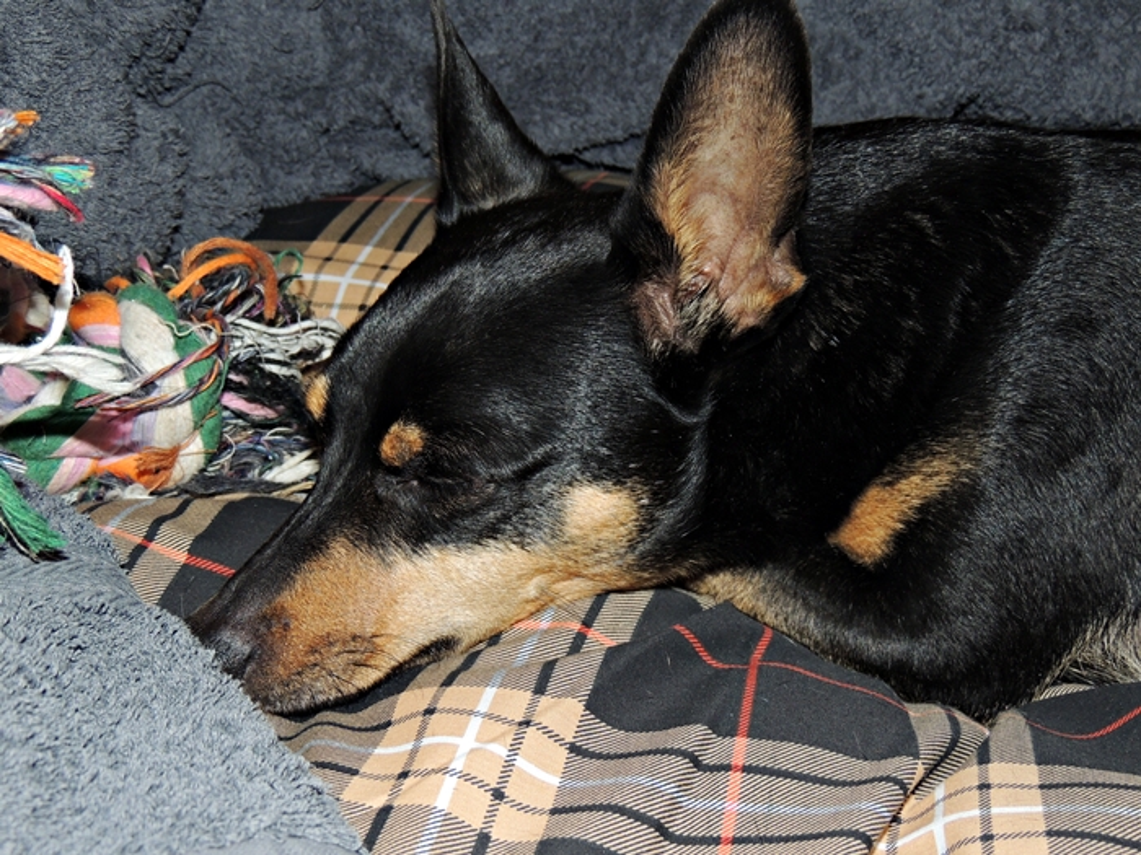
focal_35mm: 47
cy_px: 428
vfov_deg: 30.9
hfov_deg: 40.4
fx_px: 1549
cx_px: 570
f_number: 3.5
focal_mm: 8.3
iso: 200
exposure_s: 1/30
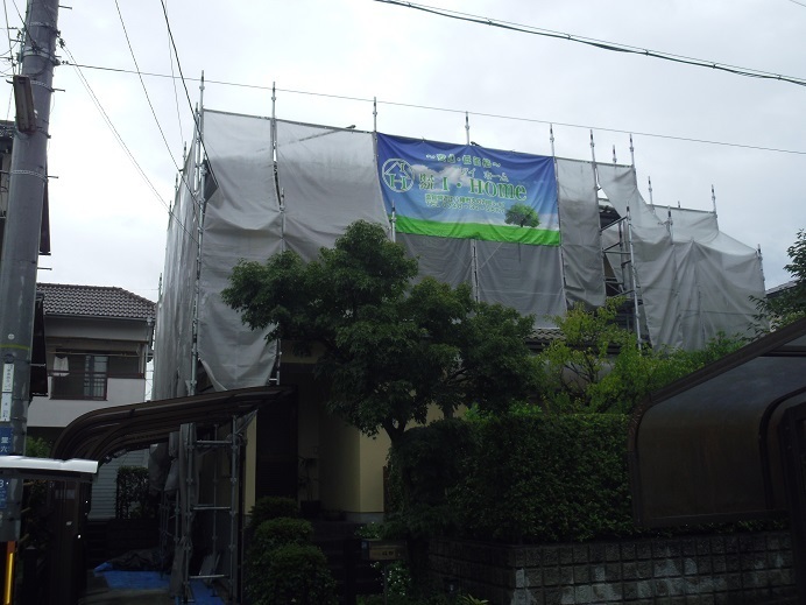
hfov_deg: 51.4
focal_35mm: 36
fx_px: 838
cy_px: 302
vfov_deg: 39.7
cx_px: 403
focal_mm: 6.4
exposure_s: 1/200
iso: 64
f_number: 4.5
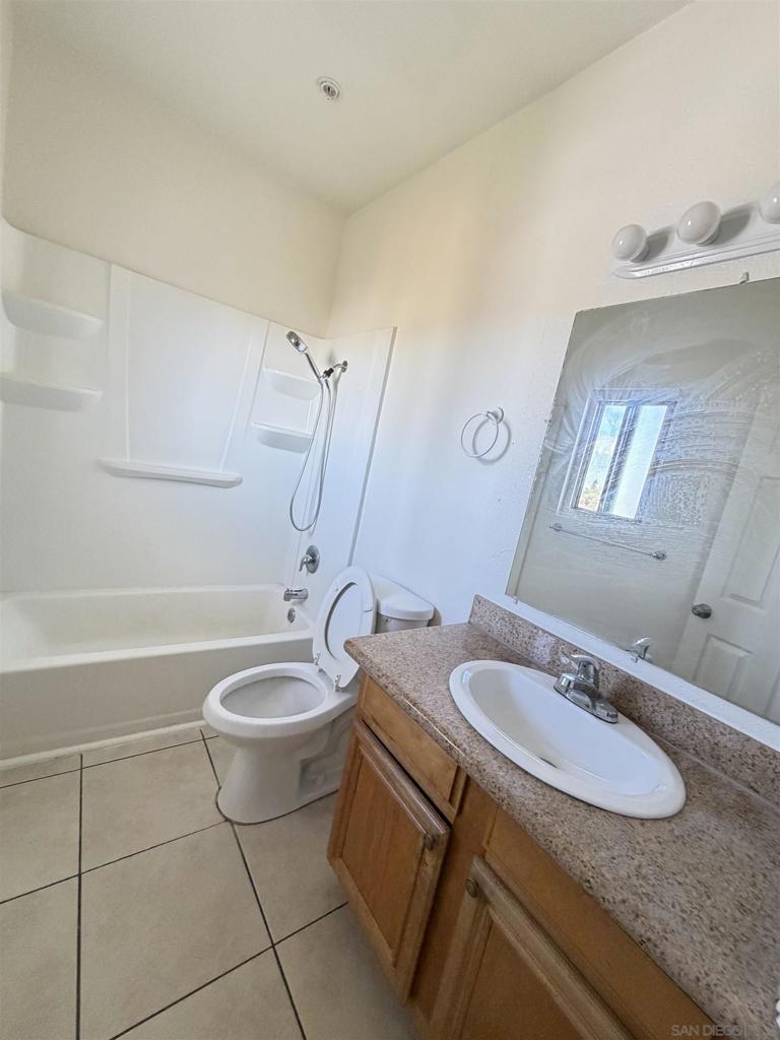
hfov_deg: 85.7
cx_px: 390
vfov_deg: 102.1
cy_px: 520
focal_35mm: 14
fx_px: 421
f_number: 2.2
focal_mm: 2.22
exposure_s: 1/60
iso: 500
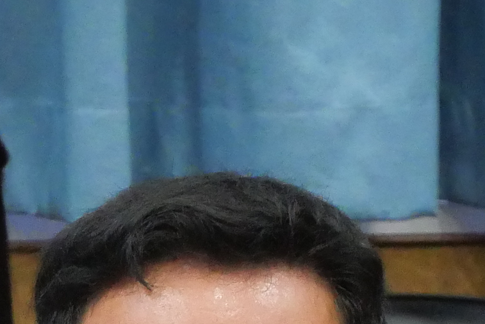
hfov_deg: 4.4
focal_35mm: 466
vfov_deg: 2.9
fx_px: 6283
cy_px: 780
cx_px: 101
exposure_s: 1/60
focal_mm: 46
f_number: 5.6
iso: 3200
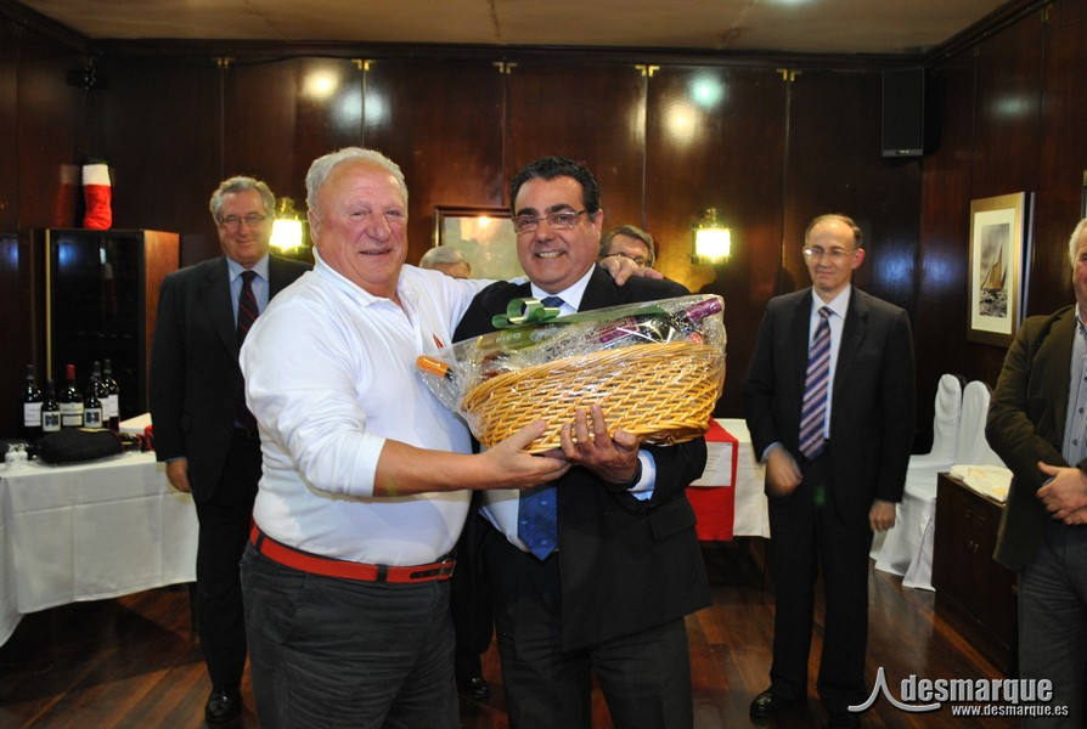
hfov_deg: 53.0
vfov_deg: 37.0
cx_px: 544
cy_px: 364
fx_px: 1089
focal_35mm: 36
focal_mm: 24
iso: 400
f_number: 4
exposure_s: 1/6
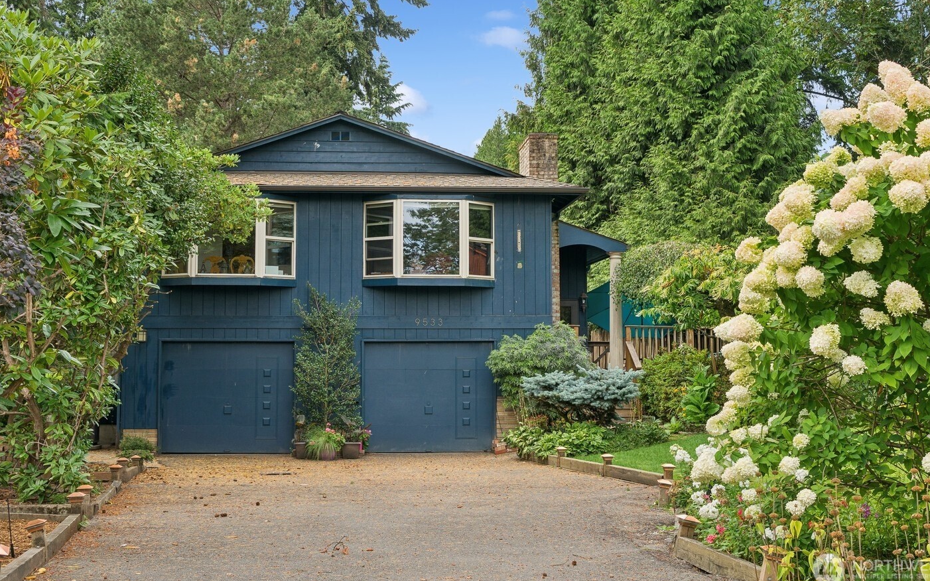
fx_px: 1267
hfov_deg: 40.3
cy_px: 240
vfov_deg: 25.8
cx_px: 436
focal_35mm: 50
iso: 200
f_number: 8
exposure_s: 1/125
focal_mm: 43
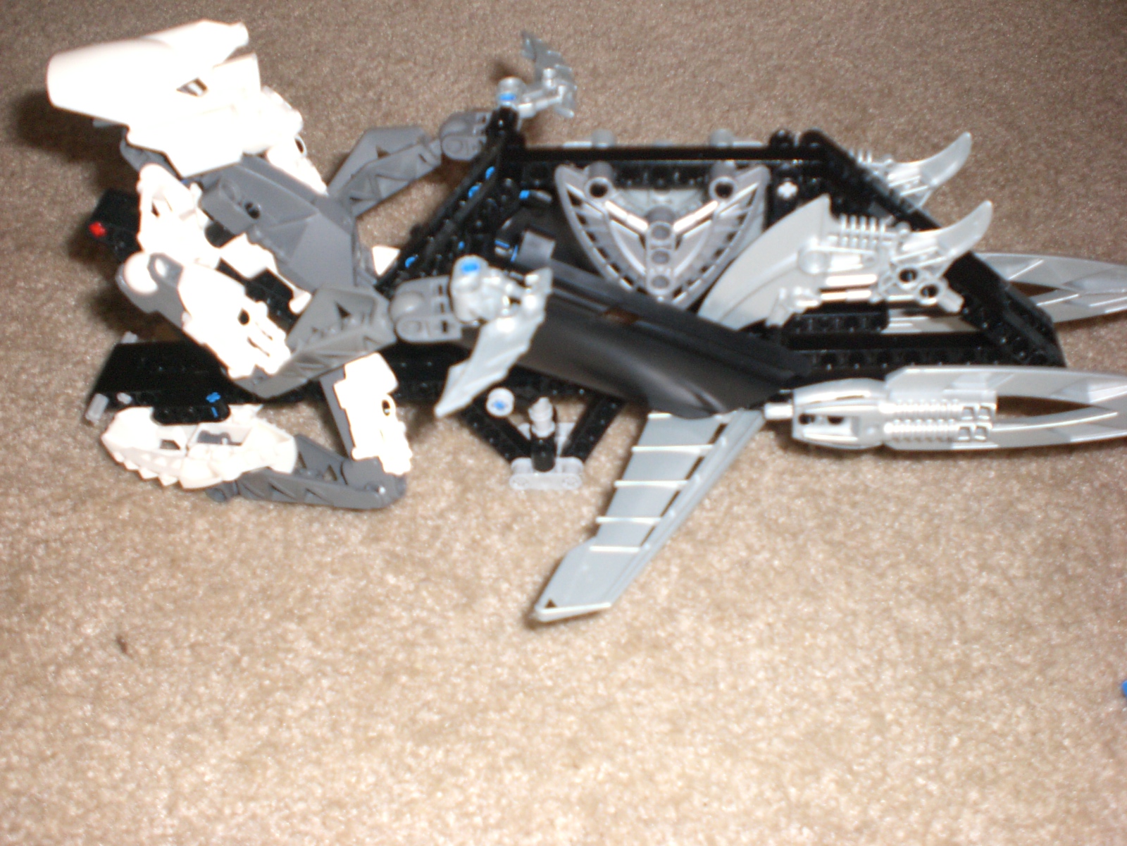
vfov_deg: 37.7
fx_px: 1237
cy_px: 423
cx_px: 564
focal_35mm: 38
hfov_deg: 49.0
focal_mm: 6.3
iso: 200
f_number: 3.1
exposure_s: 1/60
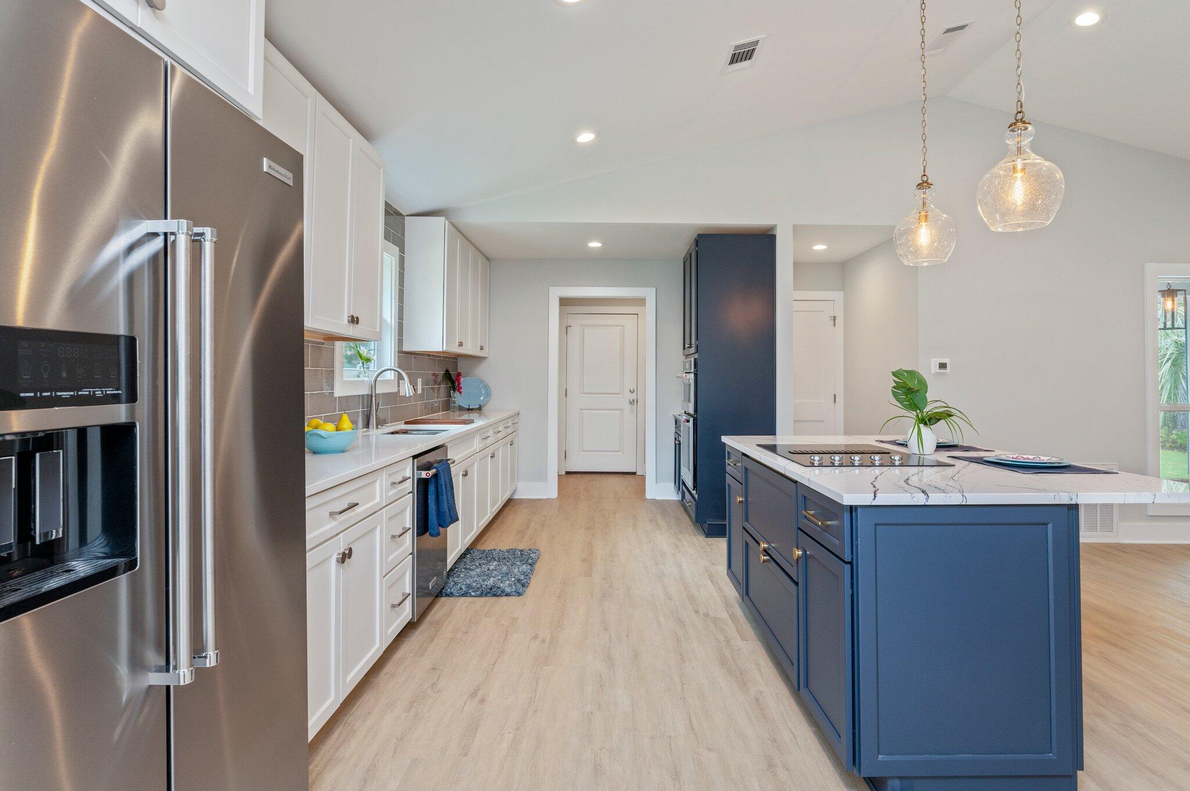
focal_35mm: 18
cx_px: 595
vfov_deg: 65.9
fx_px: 611
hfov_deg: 88.5
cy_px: 396
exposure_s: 1/30
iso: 320
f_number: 7.1
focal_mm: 18.5
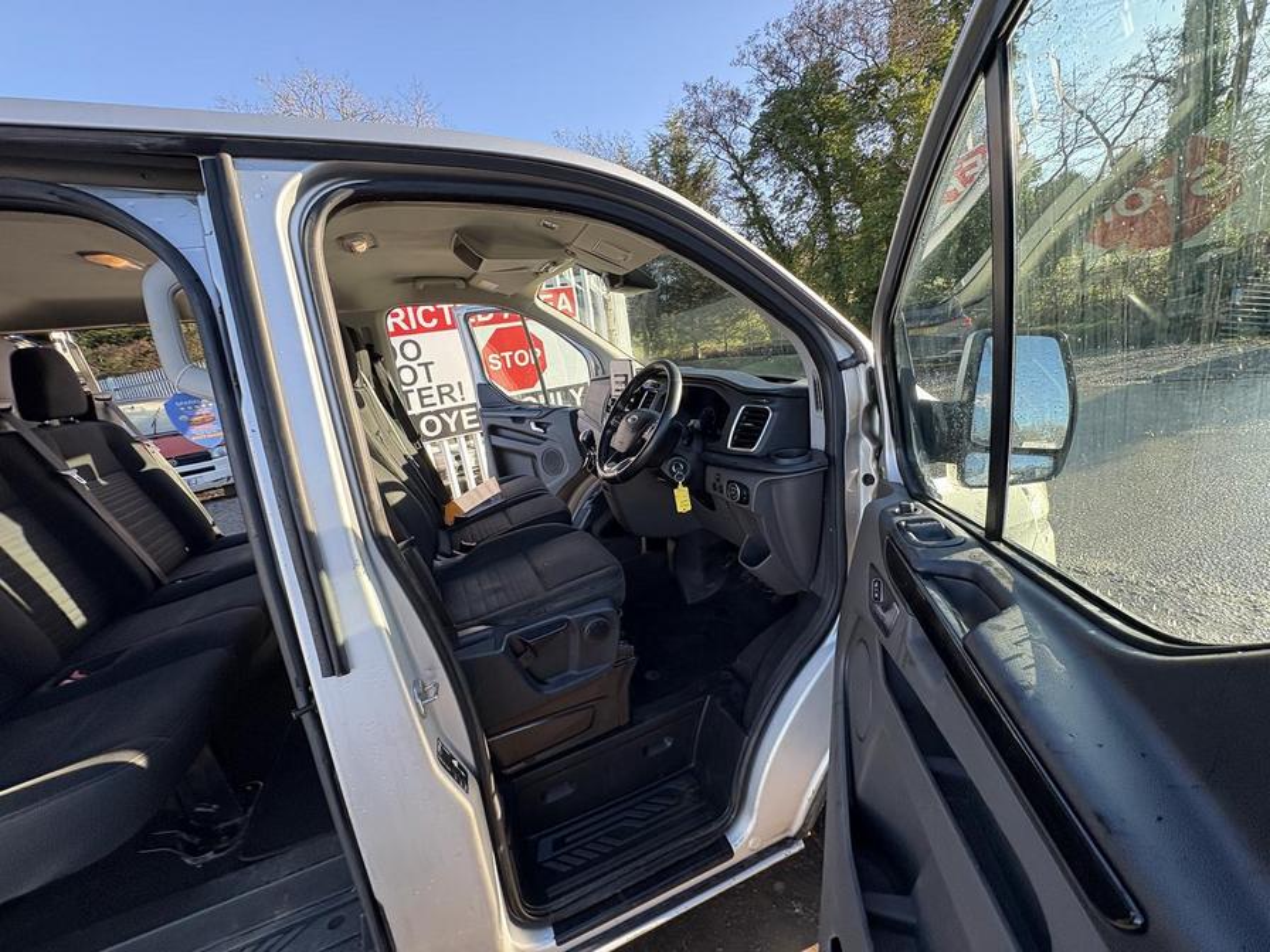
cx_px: 635
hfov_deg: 102.1
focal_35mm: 14
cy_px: 476
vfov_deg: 85.7
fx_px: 514
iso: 64
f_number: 2.2
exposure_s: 1/137
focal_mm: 2.22
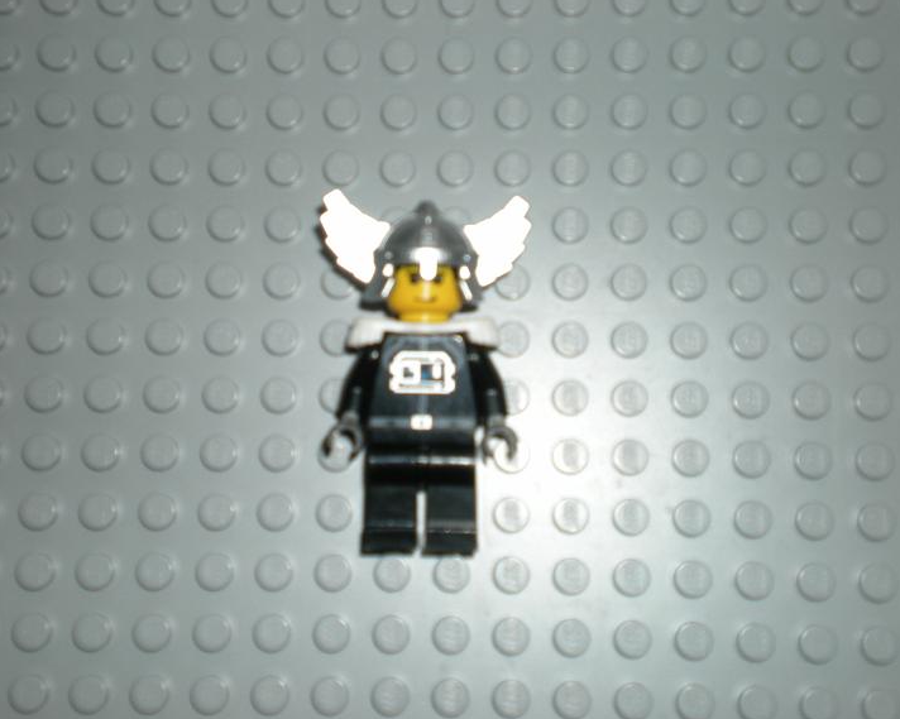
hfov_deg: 32.0
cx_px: 422
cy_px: 358
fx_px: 1571
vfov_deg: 25.8
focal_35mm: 59
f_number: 3.9
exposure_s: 1/60
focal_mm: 9.3
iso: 64
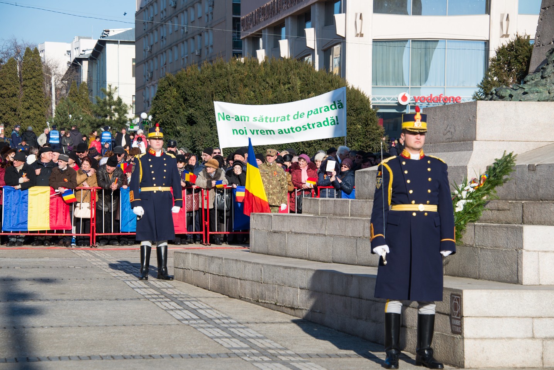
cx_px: 277
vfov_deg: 11.2
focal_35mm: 122
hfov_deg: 16.8
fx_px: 1878
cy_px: 185
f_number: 7.1
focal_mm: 122
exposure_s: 1/250
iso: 100
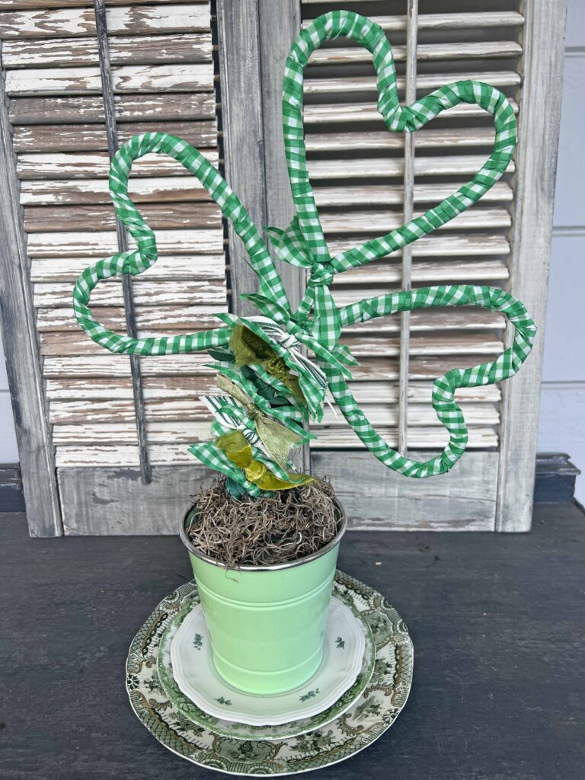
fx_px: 586
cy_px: 390
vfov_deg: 67.3
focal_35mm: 26
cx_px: 292
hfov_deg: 53.1
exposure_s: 1/120
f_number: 1.5
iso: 64
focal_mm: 5.7
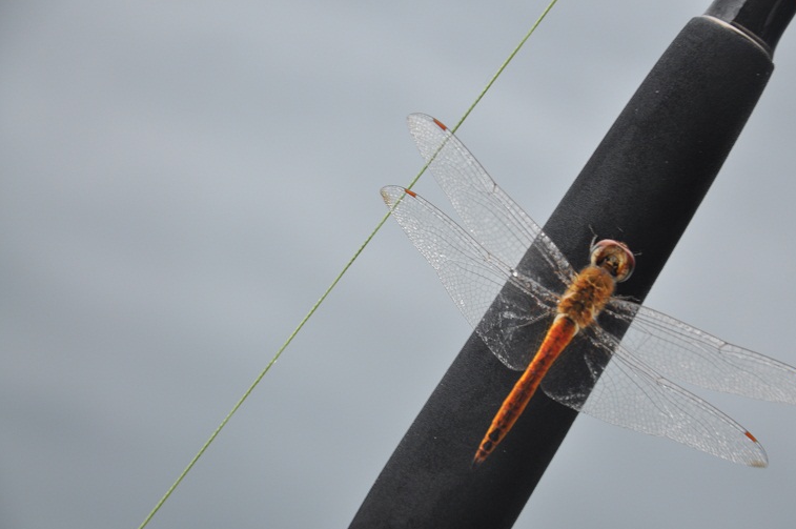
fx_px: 3379
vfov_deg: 8.9
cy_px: 281
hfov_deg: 13.4
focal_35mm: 153
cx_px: 447
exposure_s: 1/50
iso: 400
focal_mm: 90
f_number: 5.6
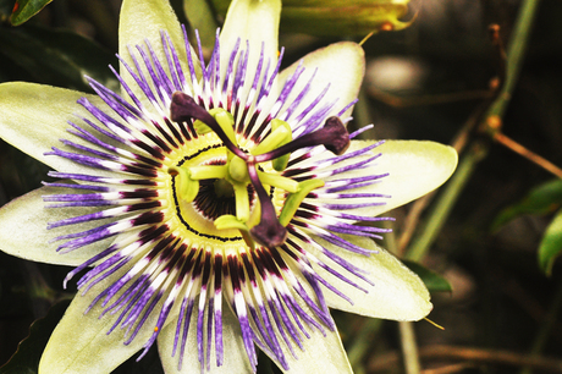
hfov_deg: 15.2
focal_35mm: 135
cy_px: 187
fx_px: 2106
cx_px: 281
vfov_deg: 10.1
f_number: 13
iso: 400
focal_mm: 90
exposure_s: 1/350
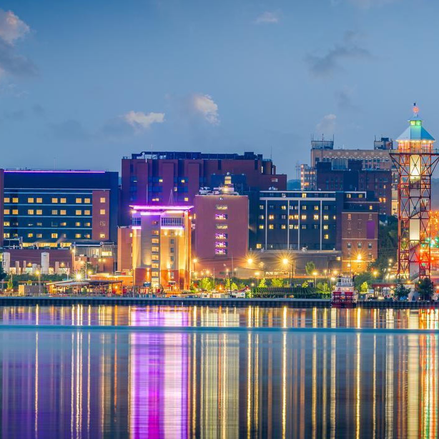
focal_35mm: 435
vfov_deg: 4.0
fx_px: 6241
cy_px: 199
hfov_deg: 4.0
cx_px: 308
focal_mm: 200
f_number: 8
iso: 64
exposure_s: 30
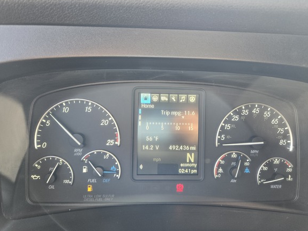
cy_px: 113
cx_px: 160
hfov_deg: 71.6
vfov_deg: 56.8
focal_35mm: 24
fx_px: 213
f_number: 1.8
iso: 200
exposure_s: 1/120
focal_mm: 5.4
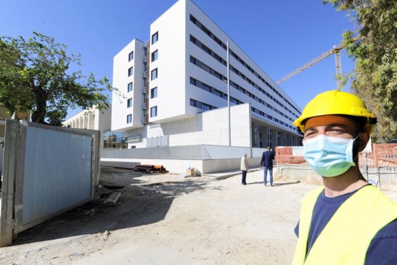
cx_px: 198
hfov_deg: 104.3
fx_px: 154
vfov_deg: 81.2
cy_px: 132
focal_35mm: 14
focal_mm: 14
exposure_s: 1/400
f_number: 10
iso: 250
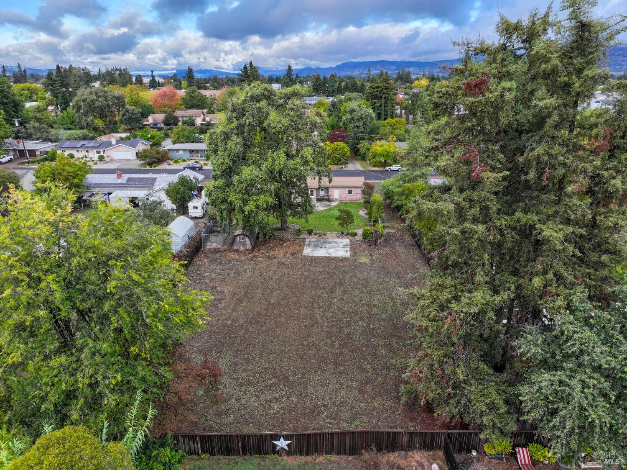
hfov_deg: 71.6
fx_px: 434
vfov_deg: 56.8
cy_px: 235
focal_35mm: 24
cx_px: 314
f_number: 2.8
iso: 230
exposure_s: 1/1000
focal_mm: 12.29
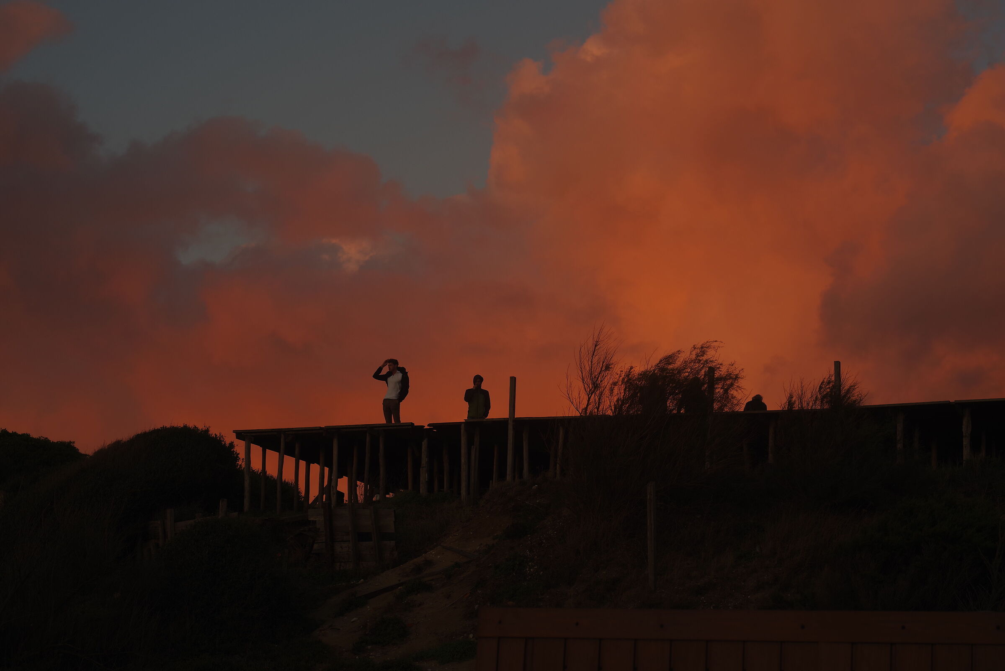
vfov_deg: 16.1
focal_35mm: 85
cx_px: 502
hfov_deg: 23.9
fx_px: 2374
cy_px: 336
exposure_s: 1/125
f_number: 5
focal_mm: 85
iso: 100
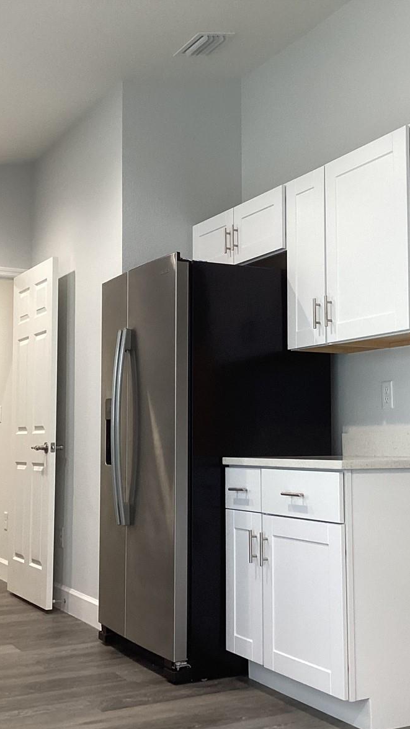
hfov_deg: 26.0
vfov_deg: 44.6
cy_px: 371
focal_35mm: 46
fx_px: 889
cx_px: 225
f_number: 2.4
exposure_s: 1/60
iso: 100
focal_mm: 3.3
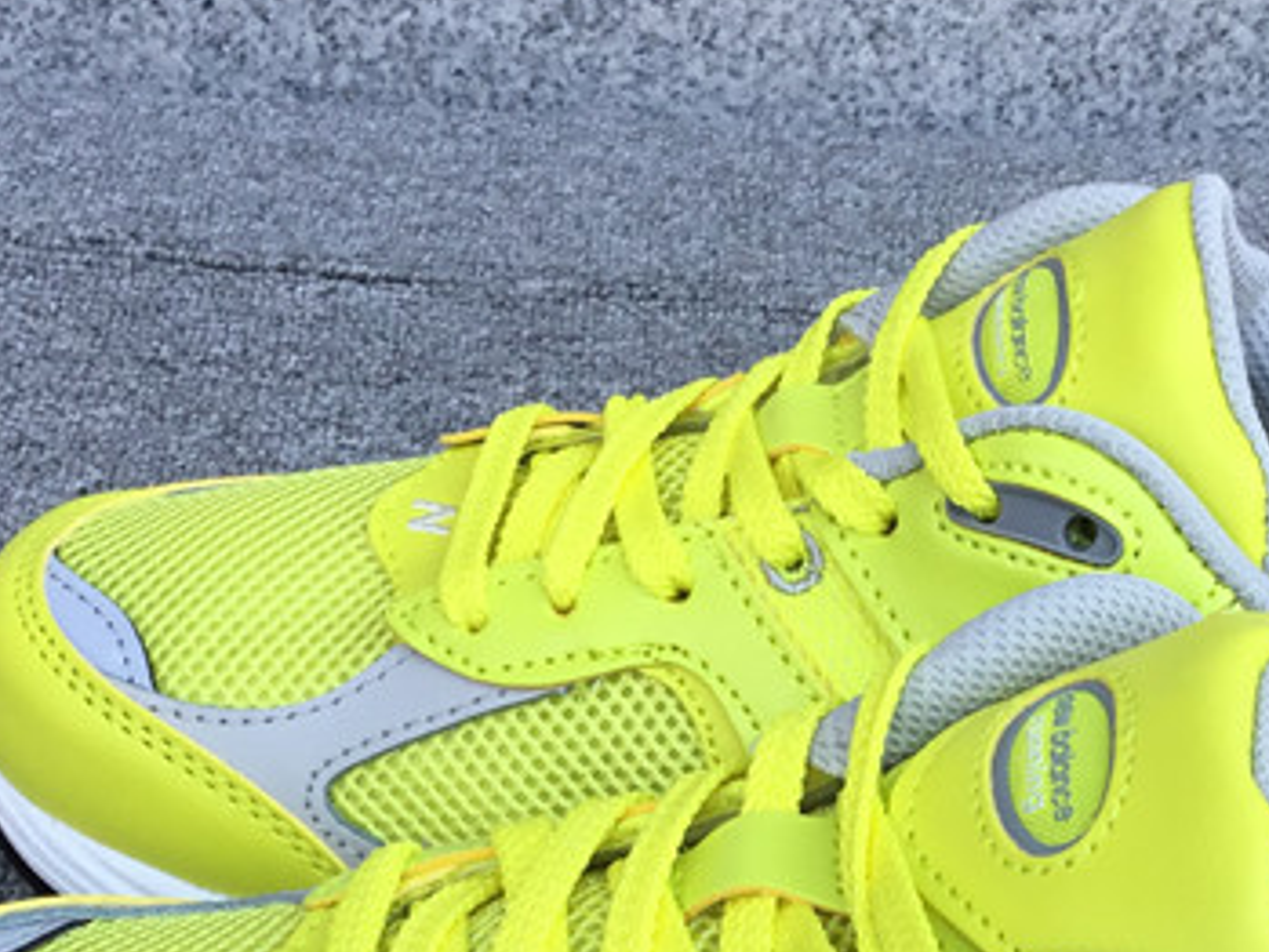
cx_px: 894
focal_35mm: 80
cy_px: 1085
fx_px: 2934
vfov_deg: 17.7
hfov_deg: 24.2
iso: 25
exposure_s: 1/353
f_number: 2.4
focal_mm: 3.3
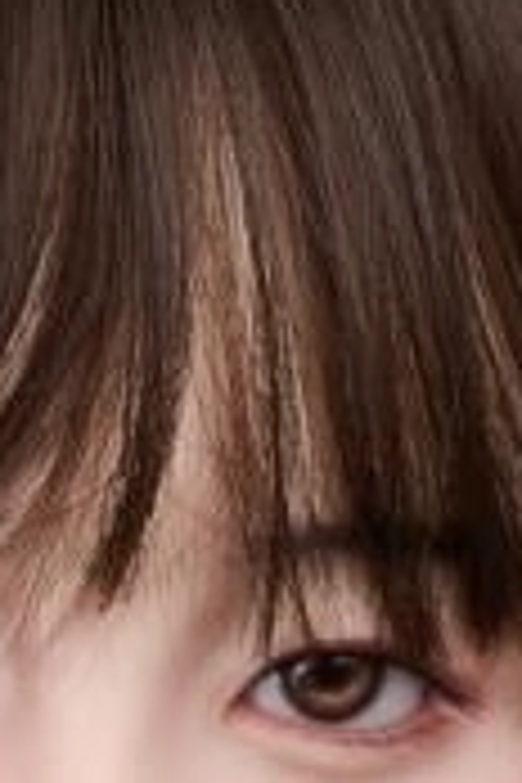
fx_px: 12940
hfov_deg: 2.3
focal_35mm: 595
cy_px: 1818
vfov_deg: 3.4
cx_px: 261
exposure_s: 1/125
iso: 250
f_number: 5
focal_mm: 115
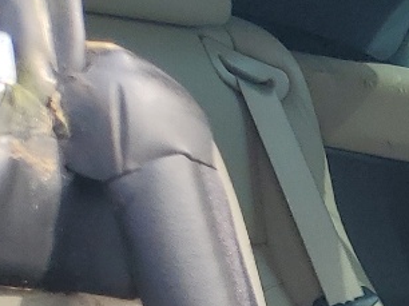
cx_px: 1068
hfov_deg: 11.3
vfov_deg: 9.8
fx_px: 1606
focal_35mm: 136
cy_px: 695
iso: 50
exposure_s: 1/769
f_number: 1.5
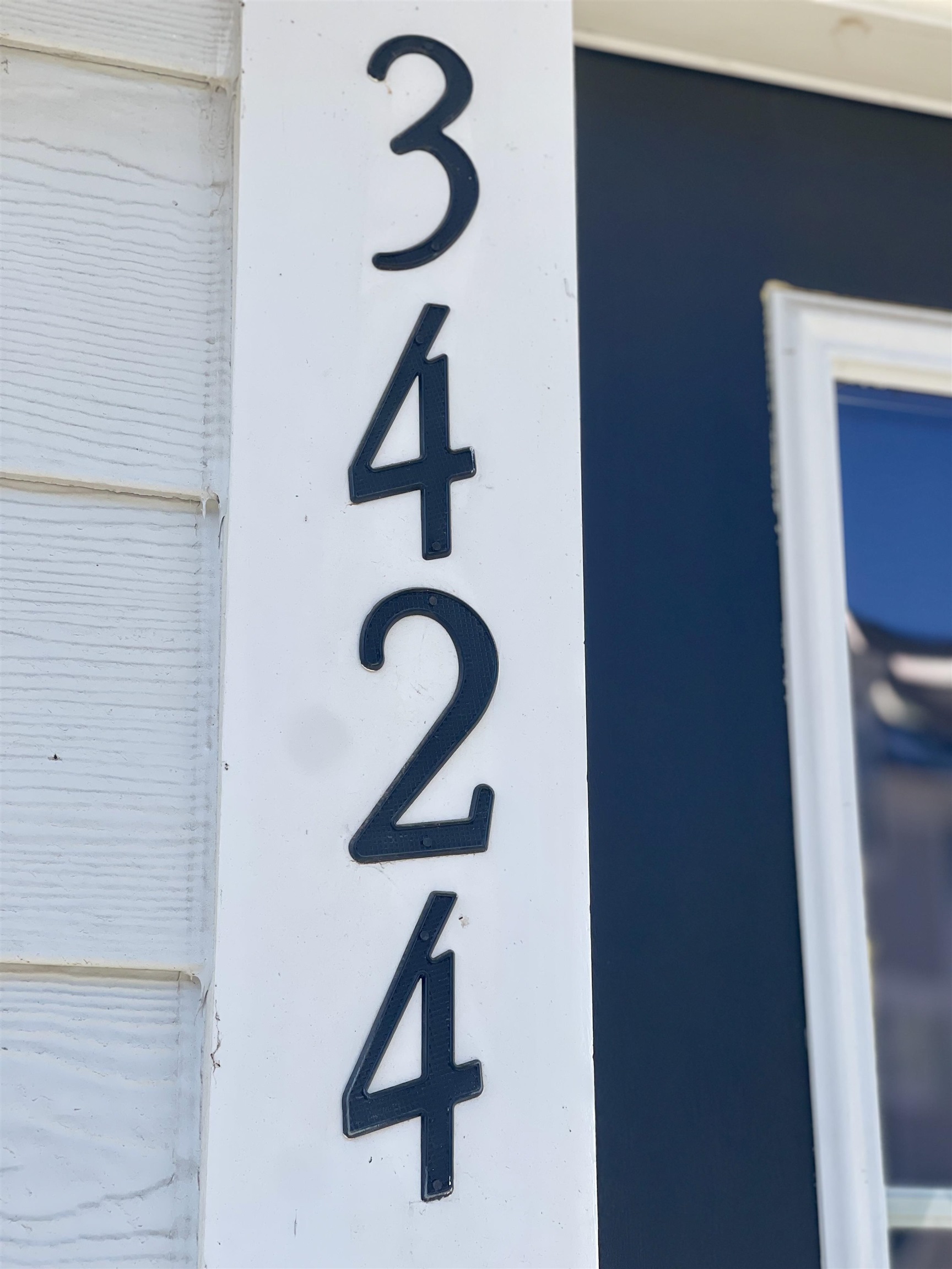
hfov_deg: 22.9
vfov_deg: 30.3
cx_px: 476
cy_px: 634
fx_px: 2347
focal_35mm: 64
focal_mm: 7.5
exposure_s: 1/633
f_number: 2.2
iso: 32
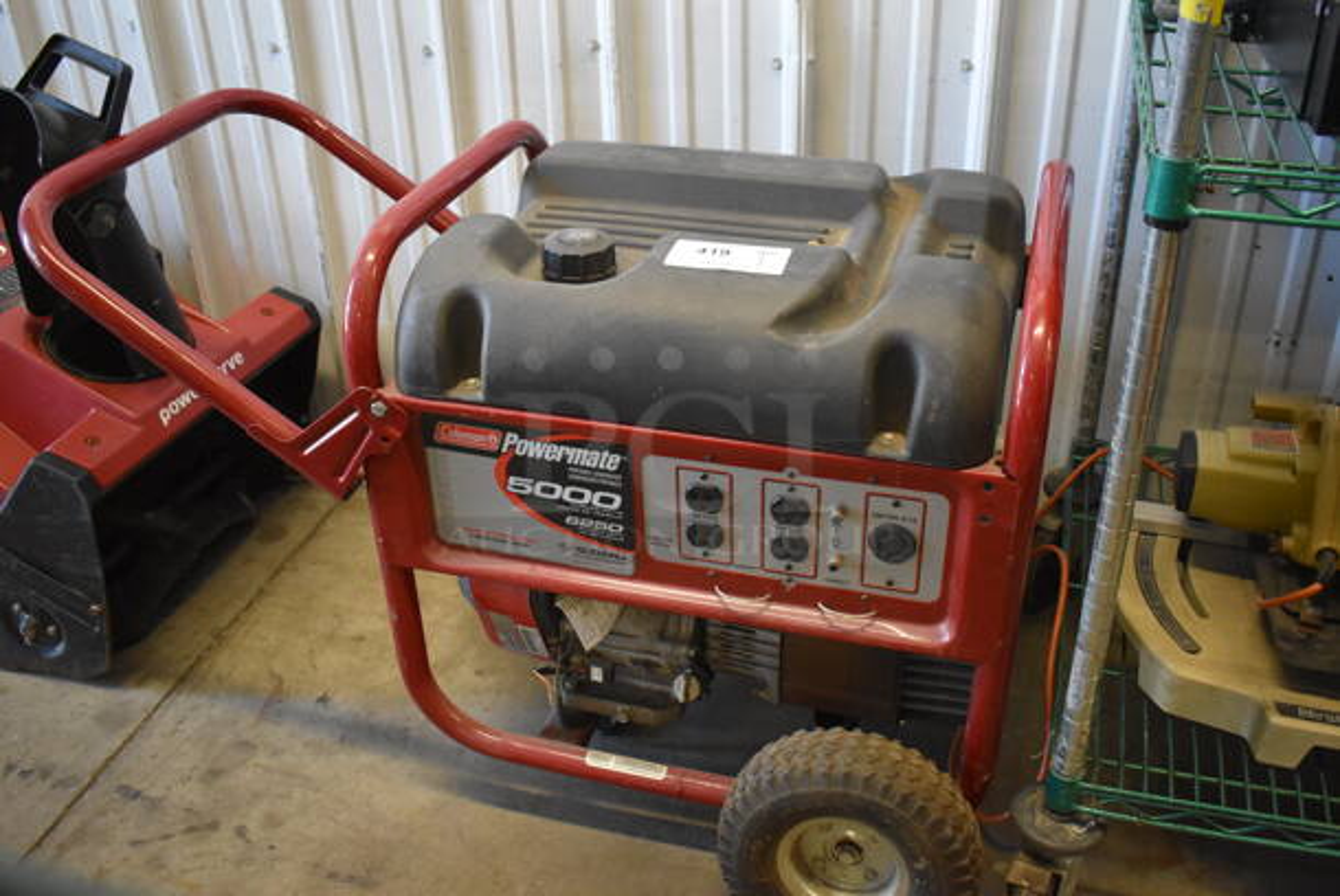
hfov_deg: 57.2
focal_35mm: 33
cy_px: 448
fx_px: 1229
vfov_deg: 40.1
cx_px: 670
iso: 2800
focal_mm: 22
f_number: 3.8
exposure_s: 1/125
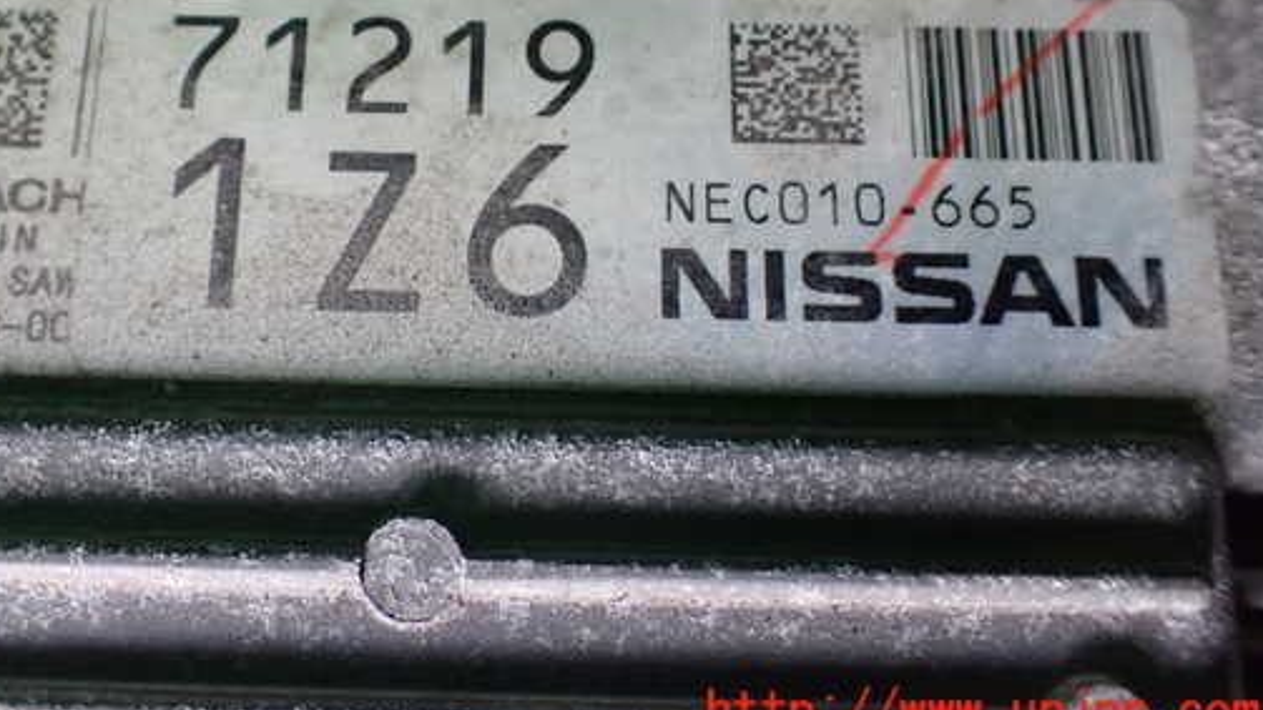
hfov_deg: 51.3
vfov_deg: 30.0
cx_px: 520
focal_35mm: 39
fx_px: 1306
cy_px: 181
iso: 640
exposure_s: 1/125
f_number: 2.3
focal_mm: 5.4
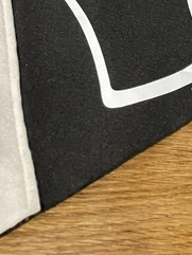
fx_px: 702
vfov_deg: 17.5
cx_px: 330
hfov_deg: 14.1
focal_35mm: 95
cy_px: -178
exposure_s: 1/57
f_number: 1.6
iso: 400
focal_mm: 4.2
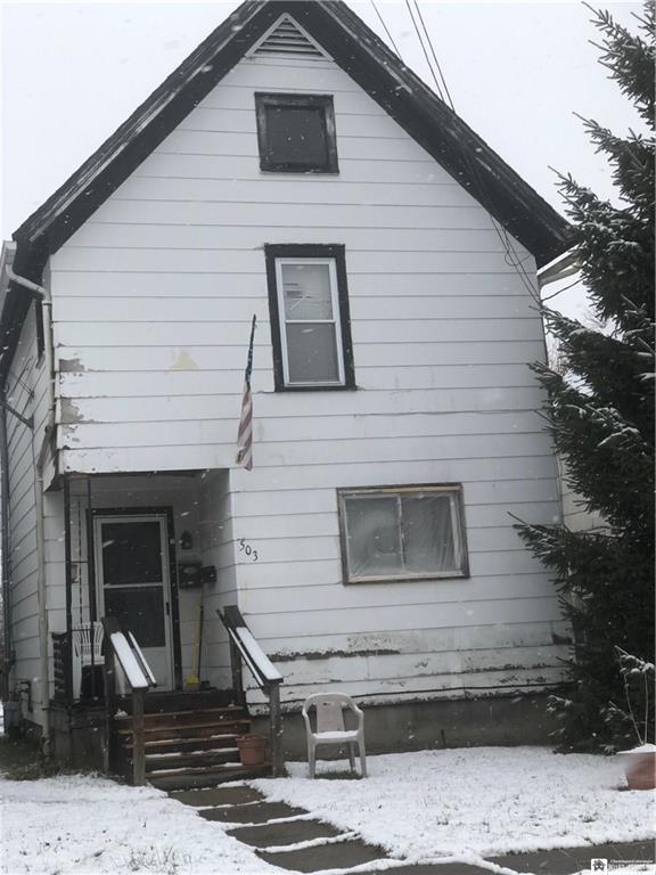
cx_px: 328
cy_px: 438
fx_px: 1440
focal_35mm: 57
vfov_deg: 33.8
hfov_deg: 25.7
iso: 25
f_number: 2.8
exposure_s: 1/167
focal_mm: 6.6
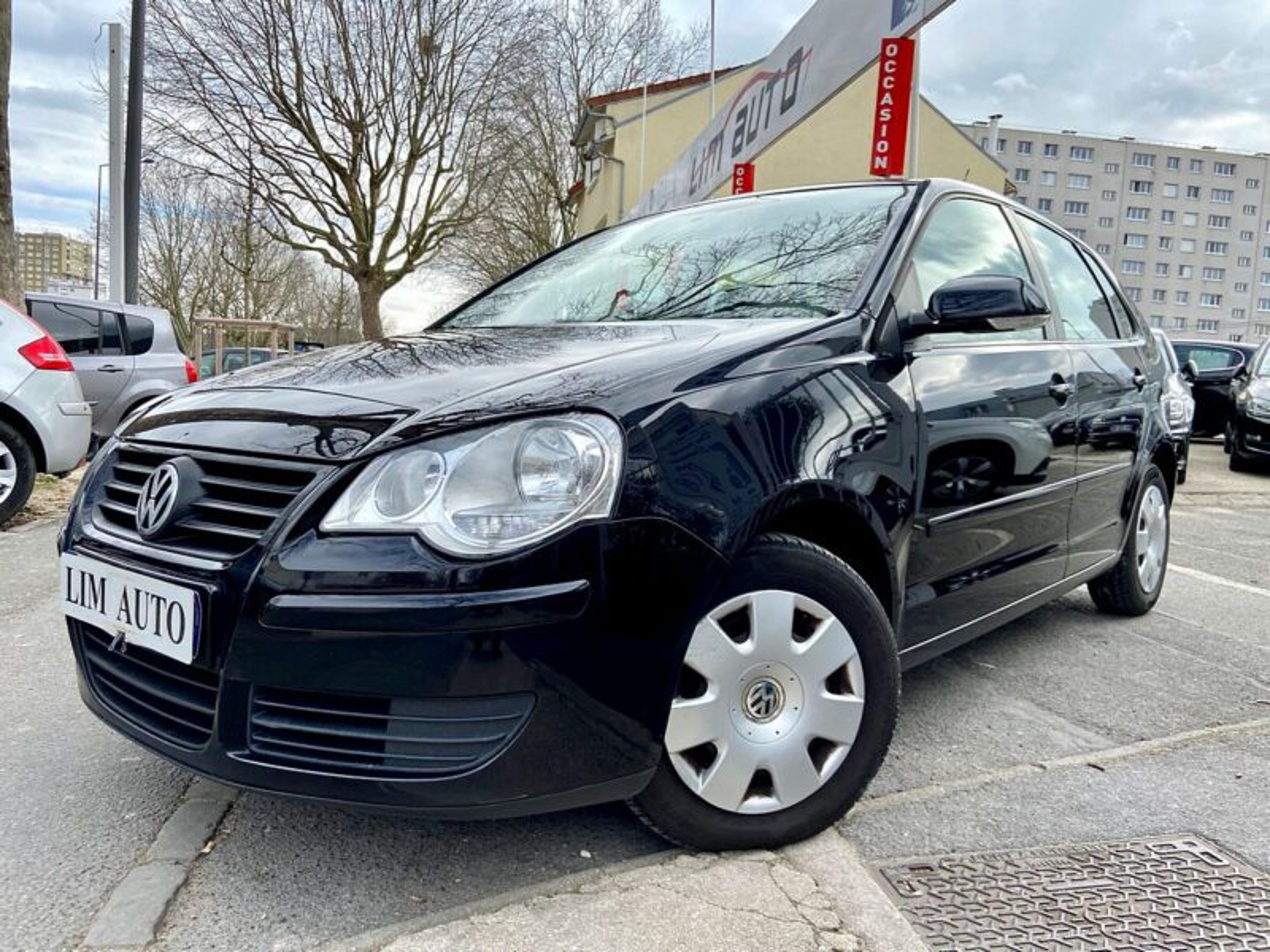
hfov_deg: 67.3
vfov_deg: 53.1
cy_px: 476
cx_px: 635
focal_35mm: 26
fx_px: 954
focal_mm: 4.25
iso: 32
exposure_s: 1/1157
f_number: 1.8
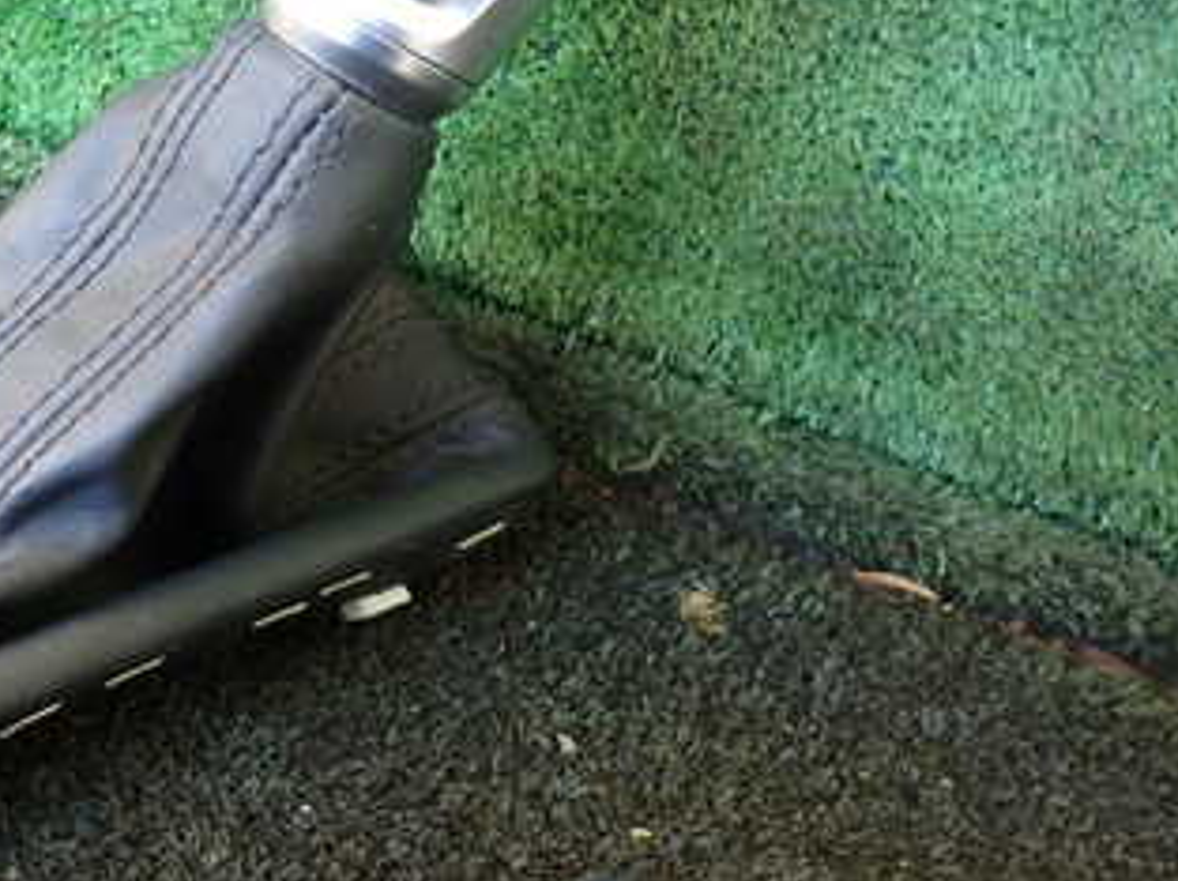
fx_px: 1632
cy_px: 143
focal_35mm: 48
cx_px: 241
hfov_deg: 38.3
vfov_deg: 29.3
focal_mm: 4.5
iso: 200
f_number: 2
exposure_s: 1/40
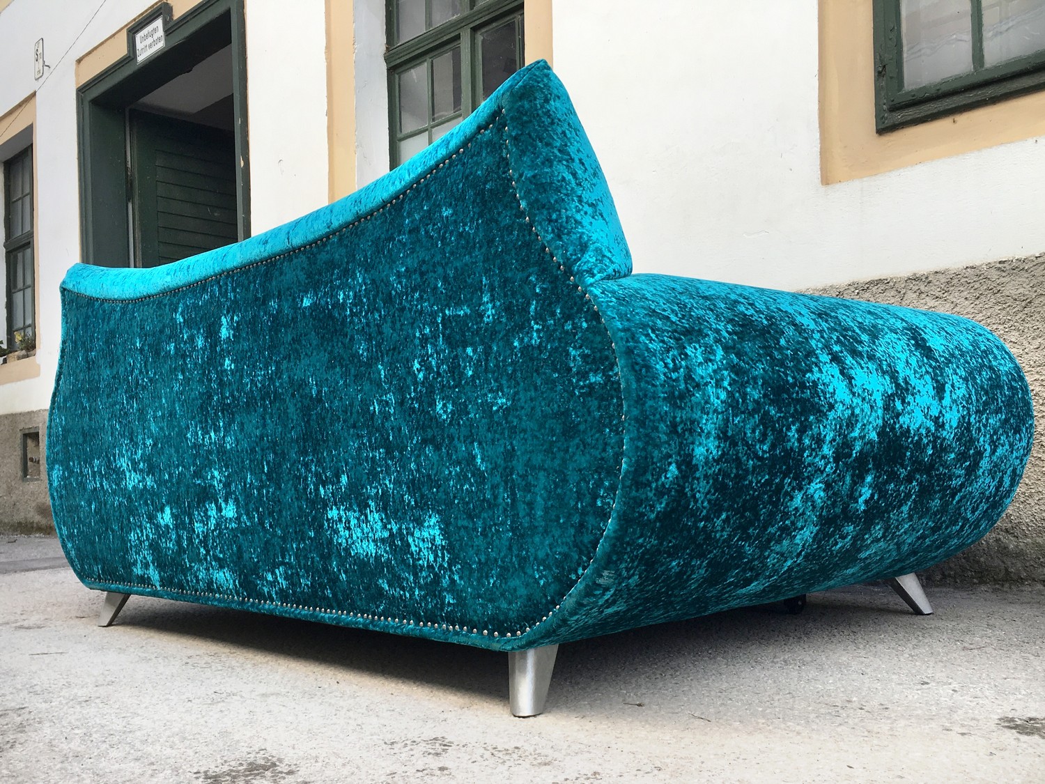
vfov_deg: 48.2
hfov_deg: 61.7
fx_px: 875
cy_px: 392
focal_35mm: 29
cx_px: 522
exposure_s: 1/354
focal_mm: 4.15
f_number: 2.2
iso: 25
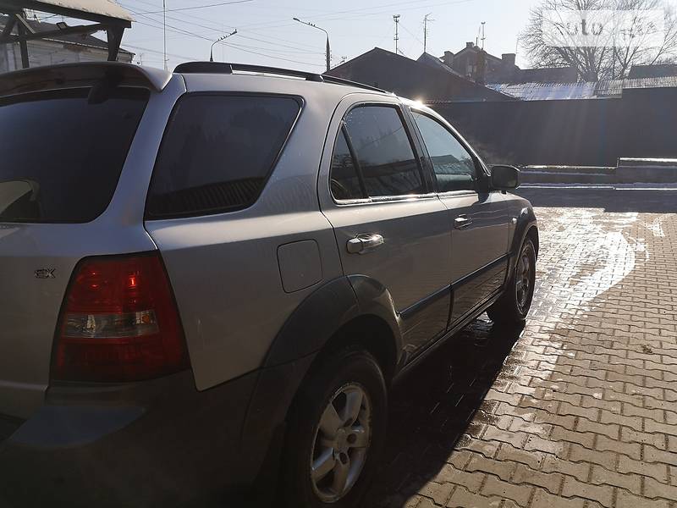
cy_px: 254
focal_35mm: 27
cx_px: 338
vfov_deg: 51.4
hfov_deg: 65.3
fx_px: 528
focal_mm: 4
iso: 50
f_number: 1.8
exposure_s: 1/4831
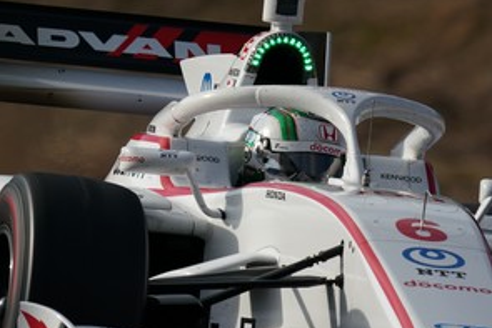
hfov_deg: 1.4
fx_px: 20031
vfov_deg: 0.9
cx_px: 294
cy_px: 203
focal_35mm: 1465
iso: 200
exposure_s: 1/800
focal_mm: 600
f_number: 9
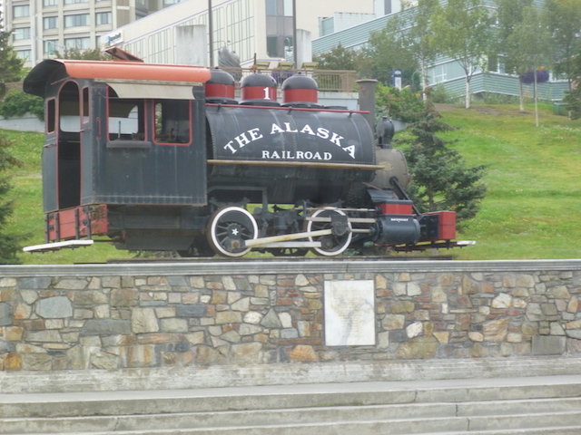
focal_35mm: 133
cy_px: 218
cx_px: 290
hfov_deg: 14.8
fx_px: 2232
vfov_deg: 11.1
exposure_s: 1/80
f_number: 5.8
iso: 200
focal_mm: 23.7
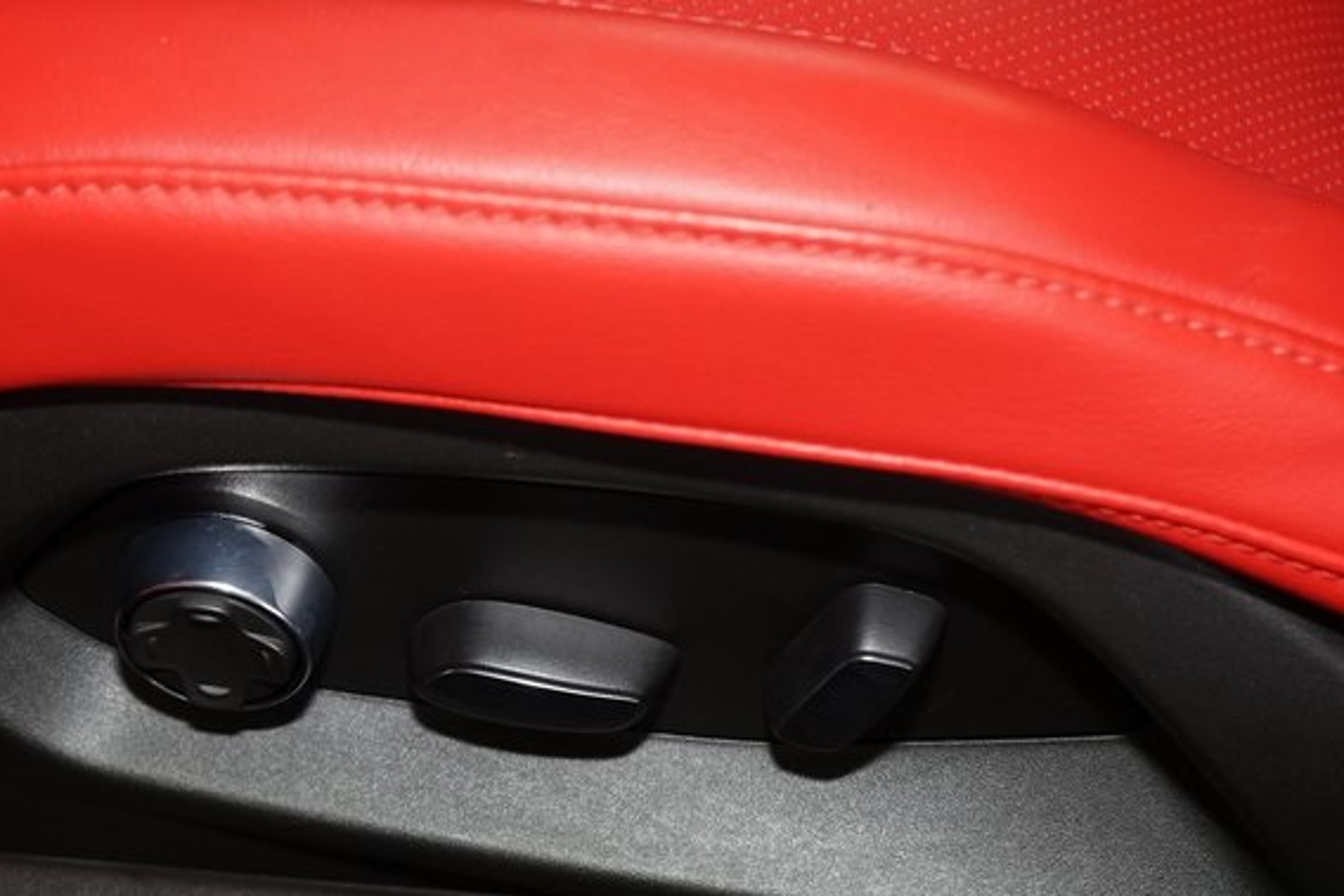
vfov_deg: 14.8
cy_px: 654
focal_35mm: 92
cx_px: 592
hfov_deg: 22.1
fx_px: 3435
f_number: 5
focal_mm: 51
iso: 1600
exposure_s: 1/40
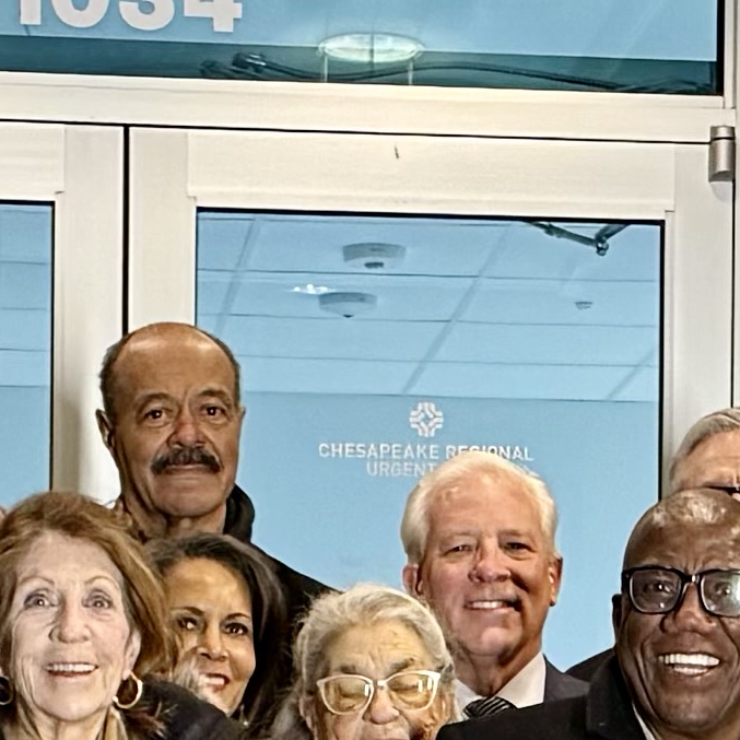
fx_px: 4329
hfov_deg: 9.8
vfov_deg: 9.6
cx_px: 399
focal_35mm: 179
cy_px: 964
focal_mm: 6.76
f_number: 1.78
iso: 400
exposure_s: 1/60
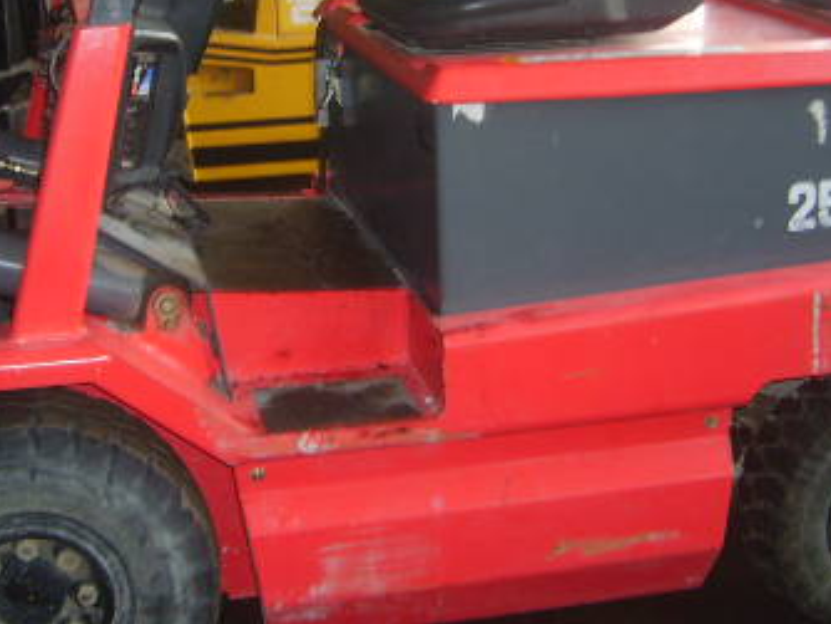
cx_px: 386
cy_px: 149
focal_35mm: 67
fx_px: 1610
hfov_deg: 28.9
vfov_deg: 21.7
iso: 100
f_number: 2.8
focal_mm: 5.8
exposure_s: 1/45
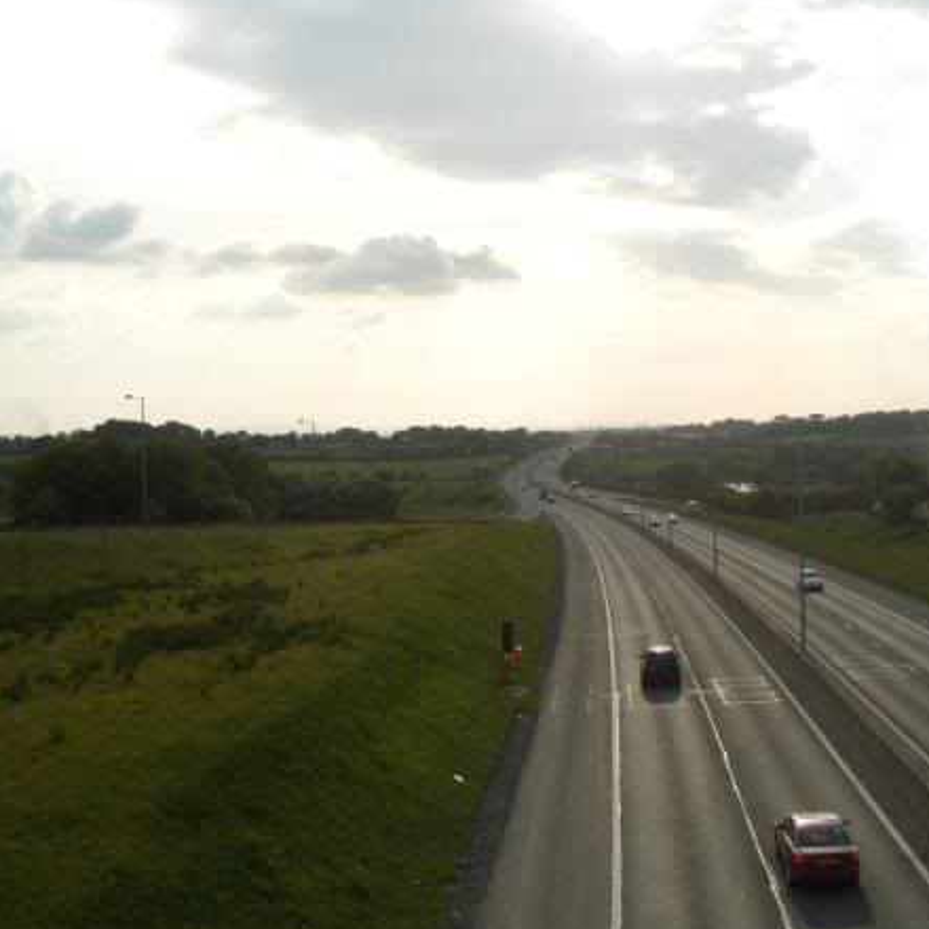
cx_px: 589
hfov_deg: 37.3
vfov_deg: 37.5
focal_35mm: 45
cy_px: 448
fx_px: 1366
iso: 80
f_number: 2.8
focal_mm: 7.8
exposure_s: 1/2000
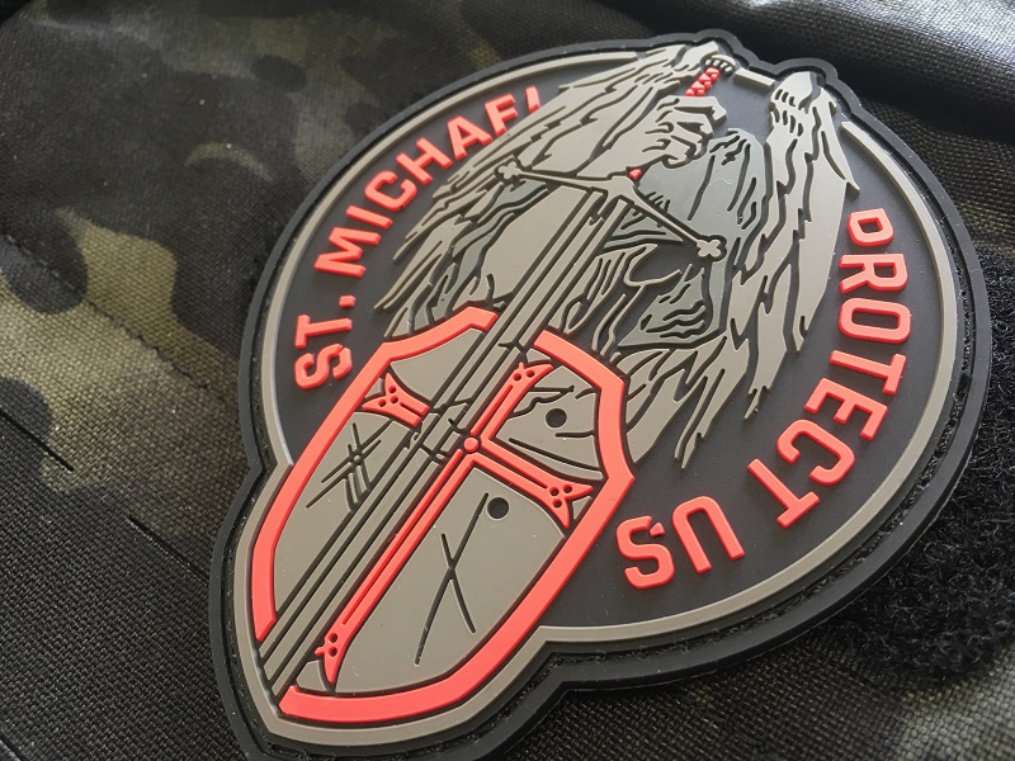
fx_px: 850
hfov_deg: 61.7
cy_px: 380
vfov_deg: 48.2
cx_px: 508
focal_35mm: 29
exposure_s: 1/33
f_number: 2.2
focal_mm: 4.15
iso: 100
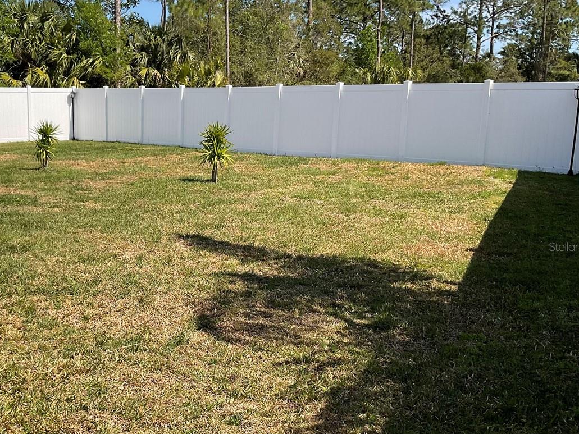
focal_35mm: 45
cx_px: 153
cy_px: 246
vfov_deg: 32.1
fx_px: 753
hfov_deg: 41.0
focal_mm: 3
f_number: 1.8
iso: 16
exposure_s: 1/1848
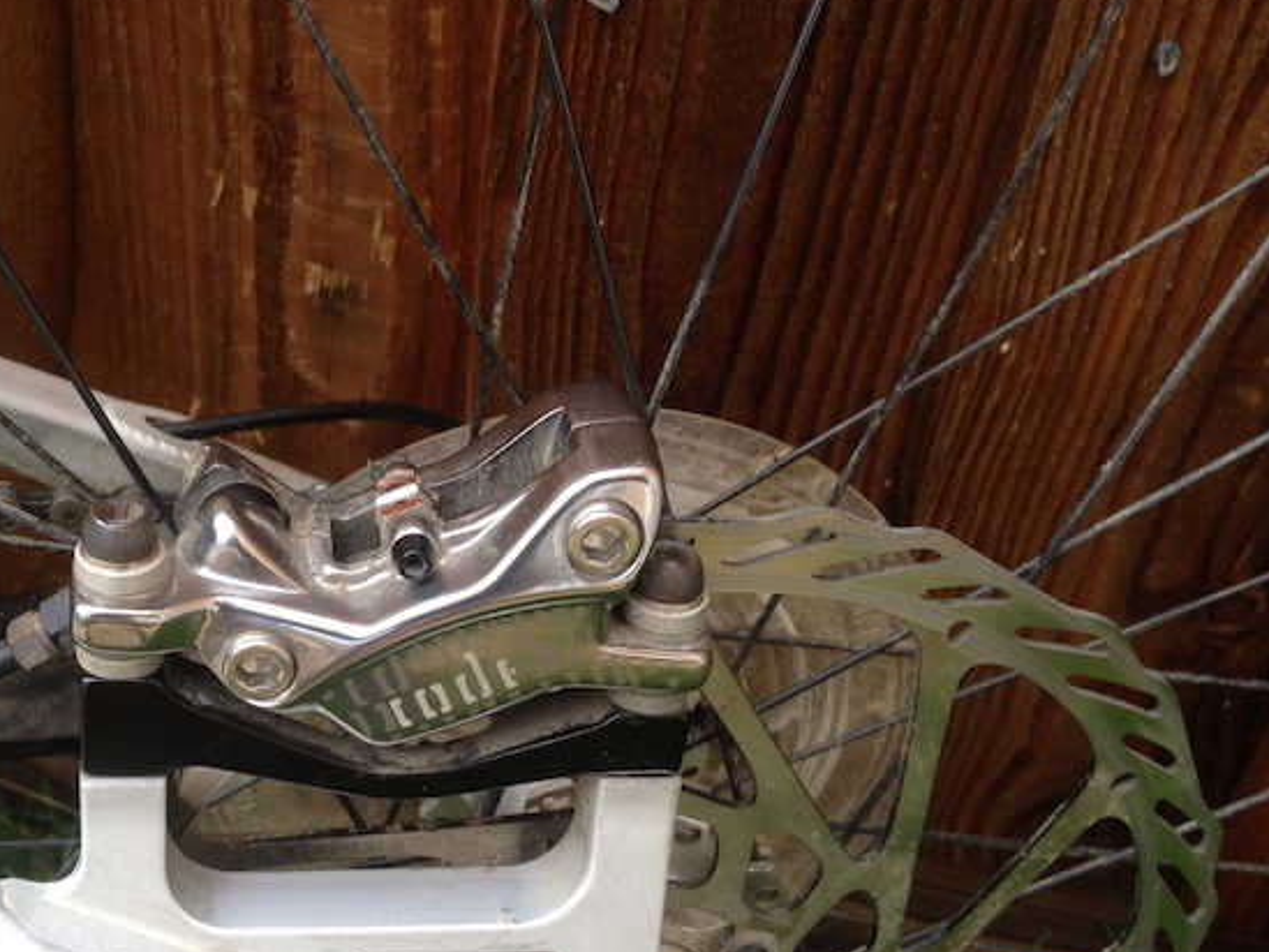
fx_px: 1870
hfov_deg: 36.9
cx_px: 386
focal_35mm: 51
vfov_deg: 28.4
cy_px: 640
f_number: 2.4
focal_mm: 4.28
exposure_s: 1/120
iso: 50
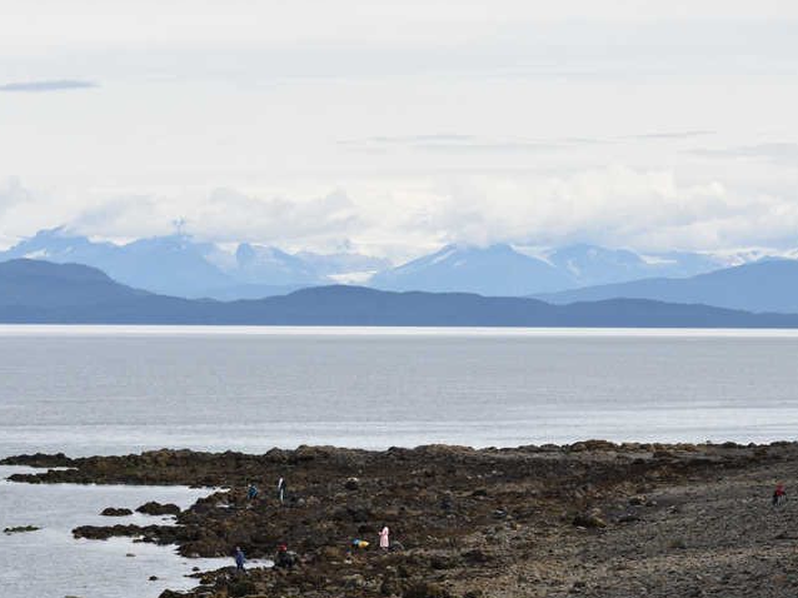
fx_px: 4448
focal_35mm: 193
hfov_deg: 10.2
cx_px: 527
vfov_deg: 7.7
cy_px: 389
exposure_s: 1/250
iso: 100
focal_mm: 100
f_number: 8
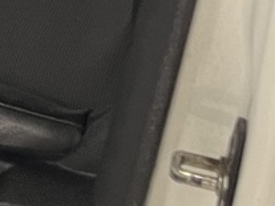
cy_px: -324
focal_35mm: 181
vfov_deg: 7.5
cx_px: -278
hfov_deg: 10.1
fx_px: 1437
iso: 160
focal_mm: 5.1
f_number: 1.6
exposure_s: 1/50
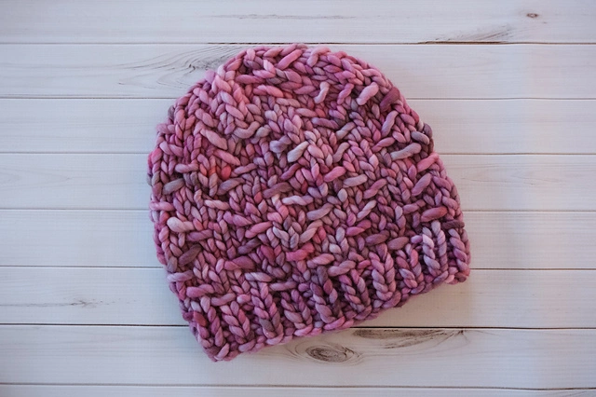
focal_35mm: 24
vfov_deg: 53.1
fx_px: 397
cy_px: 198
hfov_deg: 73.8
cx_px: 298
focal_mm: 16
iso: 1600
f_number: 4
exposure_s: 1/100
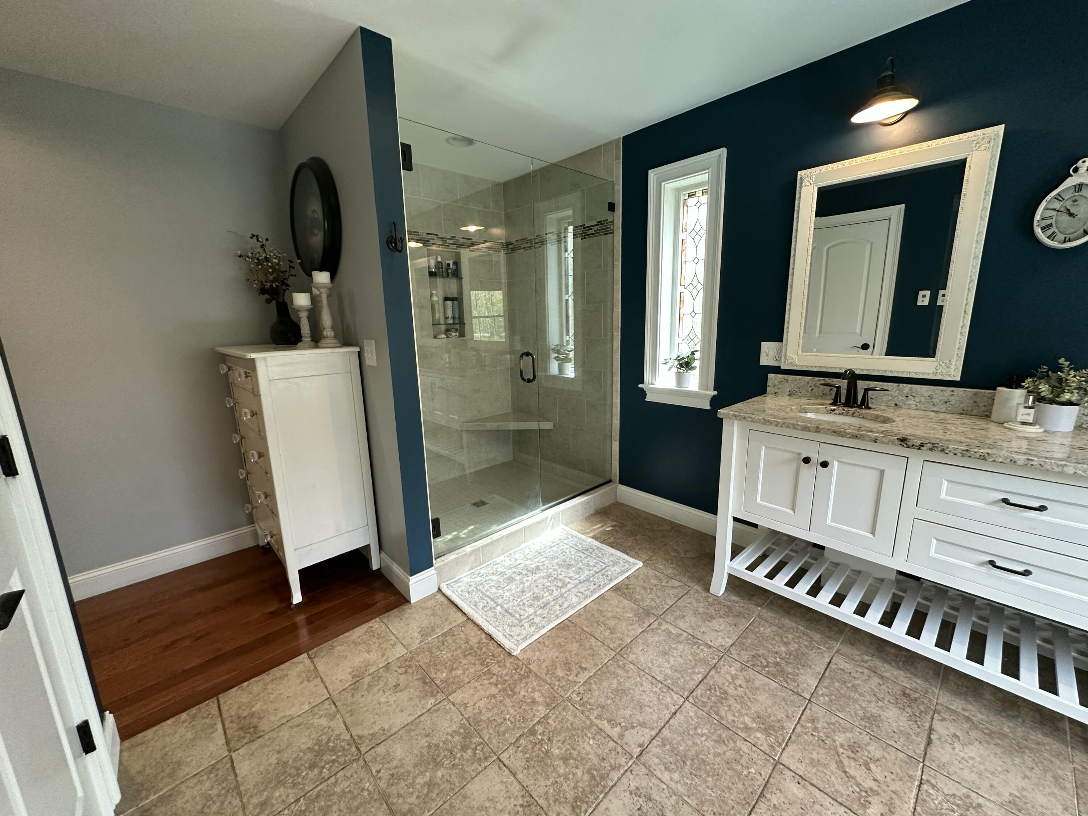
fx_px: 440
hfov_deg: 102.1
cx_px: 544
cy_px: 408
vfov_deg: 85.7
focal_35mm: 14
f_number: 2.2
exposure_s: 1/120
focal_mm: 2.22
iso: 250
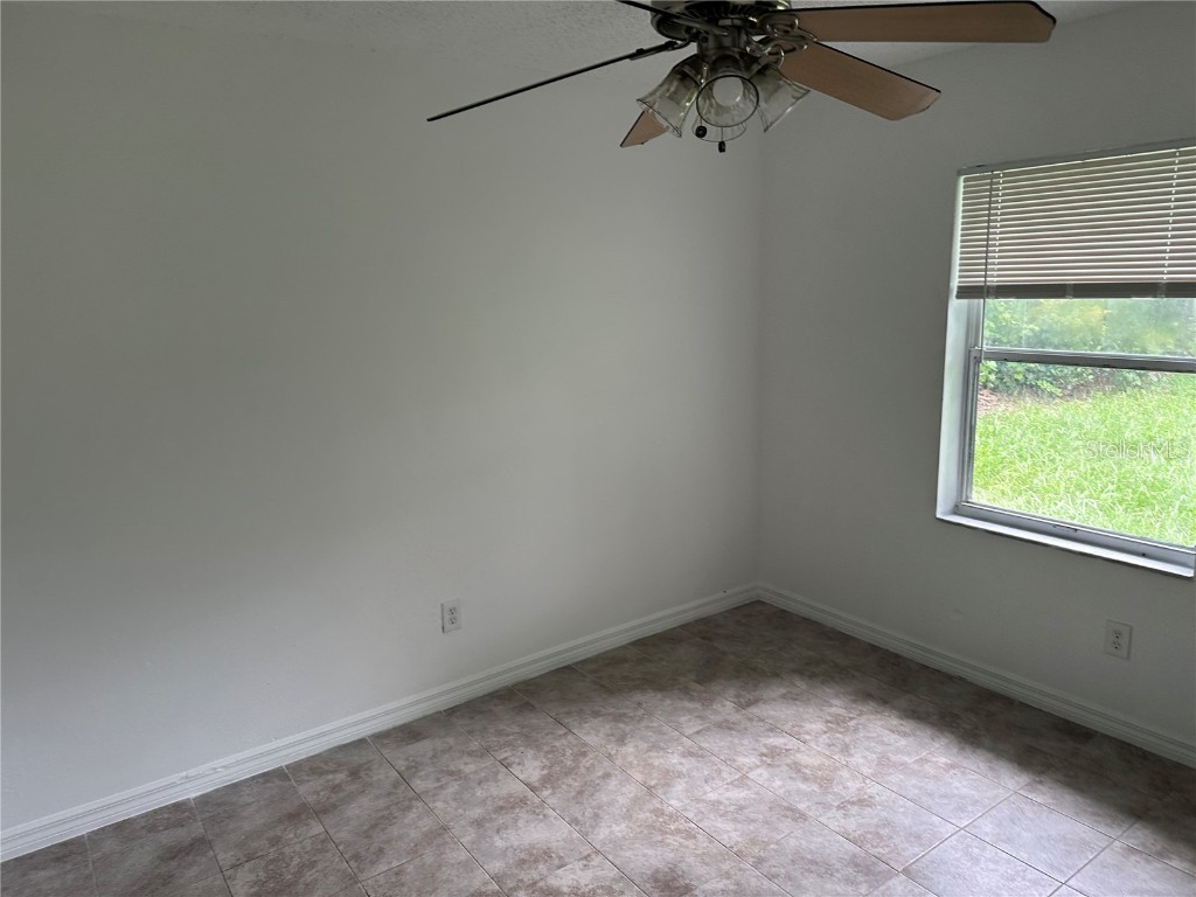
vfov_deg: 56.8
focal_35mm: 24
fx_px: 829
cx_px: 598
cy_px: 448
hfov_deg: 71.6
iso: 125
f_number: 1.78
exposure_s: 1/121
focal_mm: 6.86
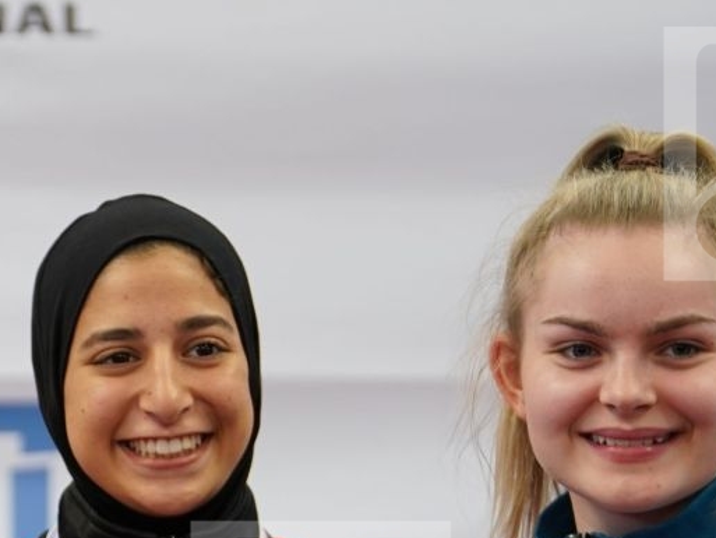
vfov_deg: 2.8
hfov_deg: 3.7
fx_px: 11027
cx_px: -152
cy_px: 648
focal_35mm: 533
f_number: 2.8
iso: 640
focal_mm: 158
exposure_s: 1/250
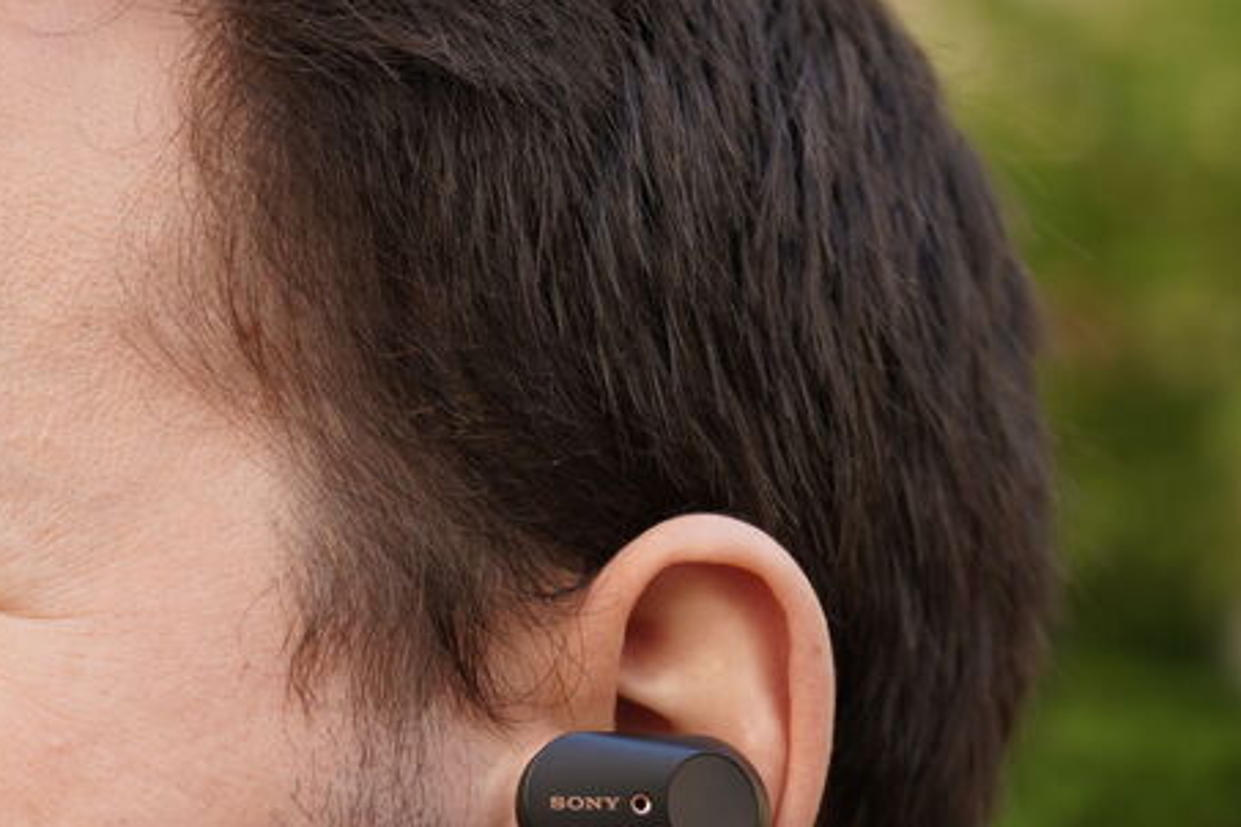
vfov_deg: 10.7
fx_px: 4412
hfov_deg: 15.9
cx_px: 329
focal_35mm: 128
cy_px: 753
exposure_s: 1/200
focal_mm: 70
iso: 160
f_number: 4
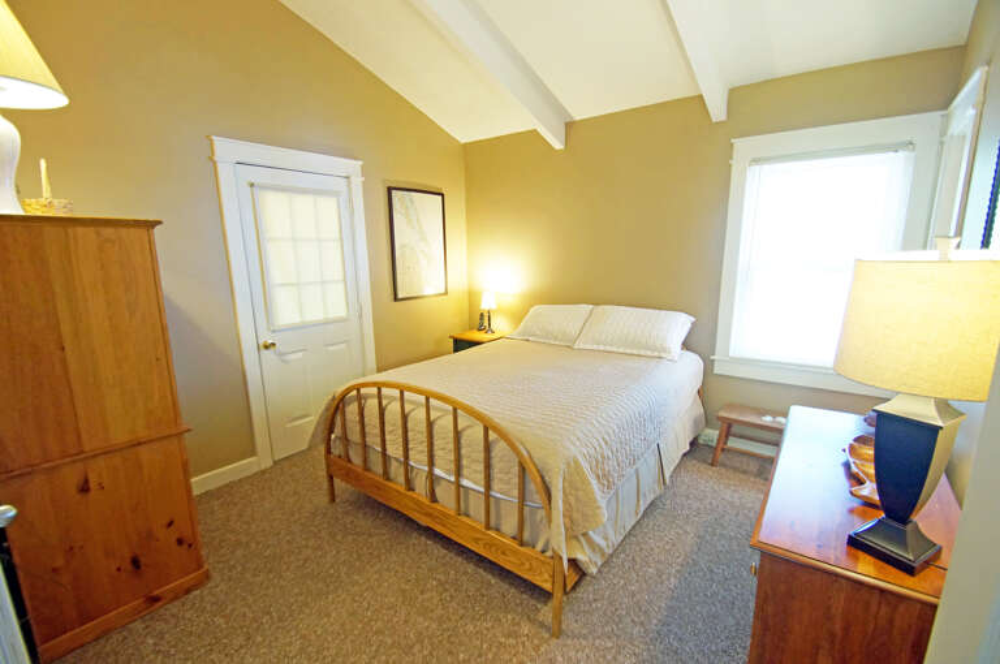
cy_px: 332
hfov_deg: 100.5
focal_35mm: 15
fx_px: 416
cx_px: 500
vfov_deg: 77.2
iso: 800
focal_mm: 10
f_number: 3.5
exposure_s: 1/25
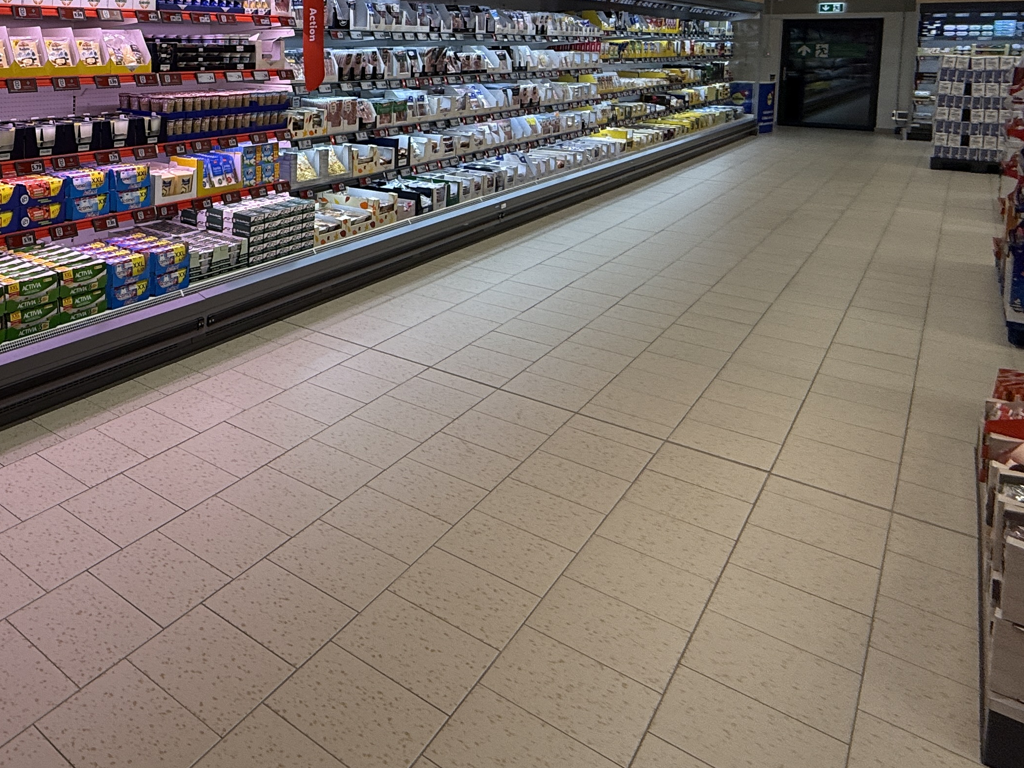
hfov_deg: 54.2
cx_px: 50
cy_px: 94
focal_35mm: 27
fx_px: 799
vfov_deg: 46.9
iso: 50
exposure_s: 1/112
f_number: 2.2
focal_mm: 2.22
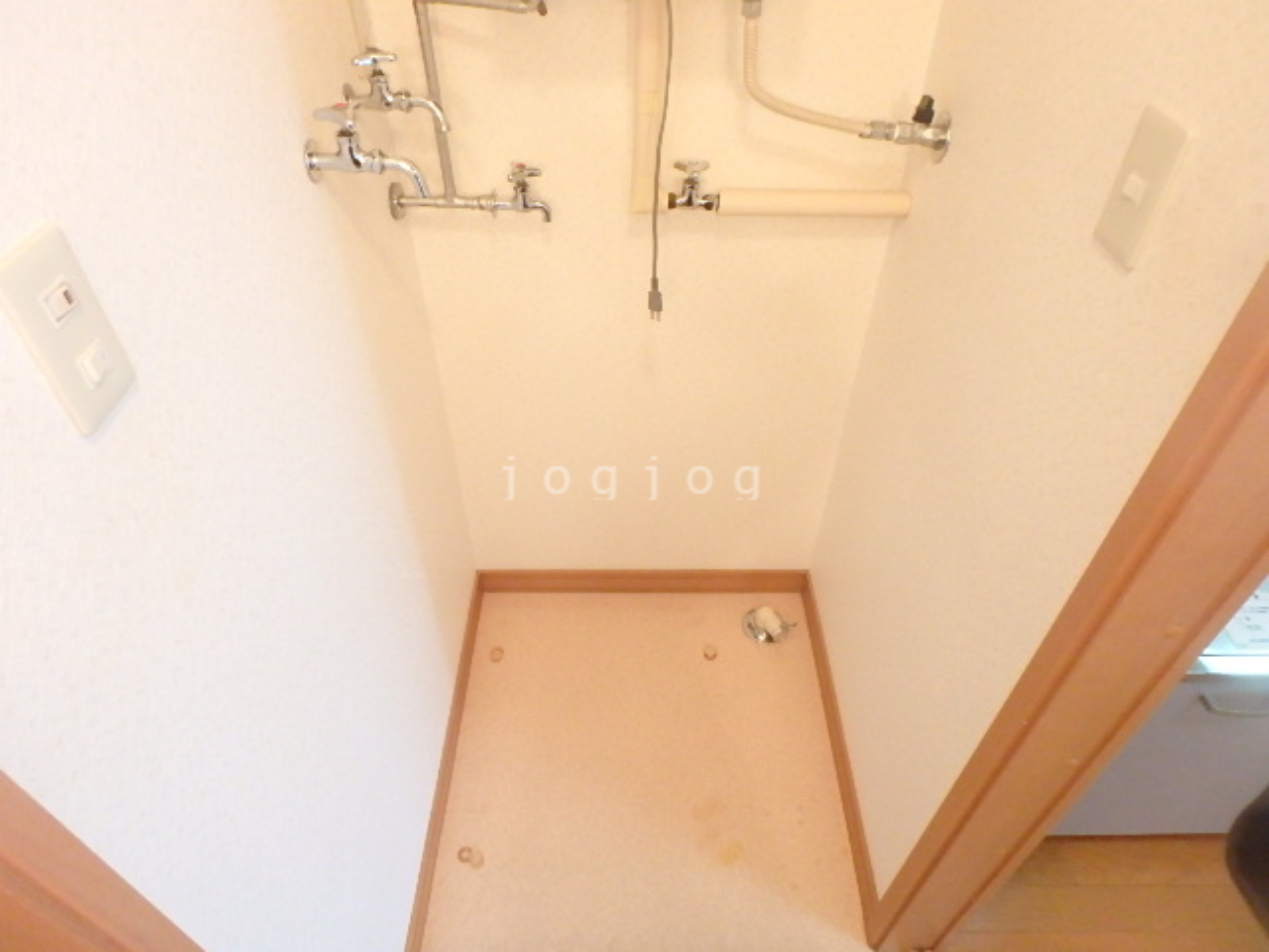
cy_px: 476
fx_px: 770
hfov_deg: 79.0
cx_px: 634
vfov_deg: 63.4
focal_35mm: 21
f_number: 3.5
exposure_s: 1/30
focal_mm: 3.7
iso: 800
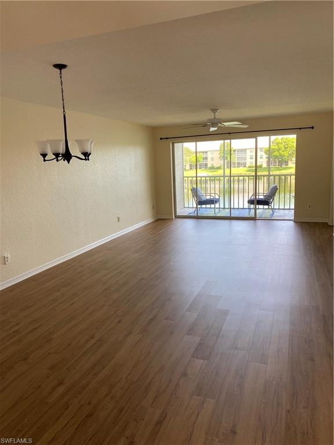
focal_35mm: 26
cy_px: 222
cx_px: 167
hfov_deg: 53.1
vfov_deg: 67.3
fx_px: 334
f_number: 1.8
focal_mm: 4.25
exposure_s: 1/121
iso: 64
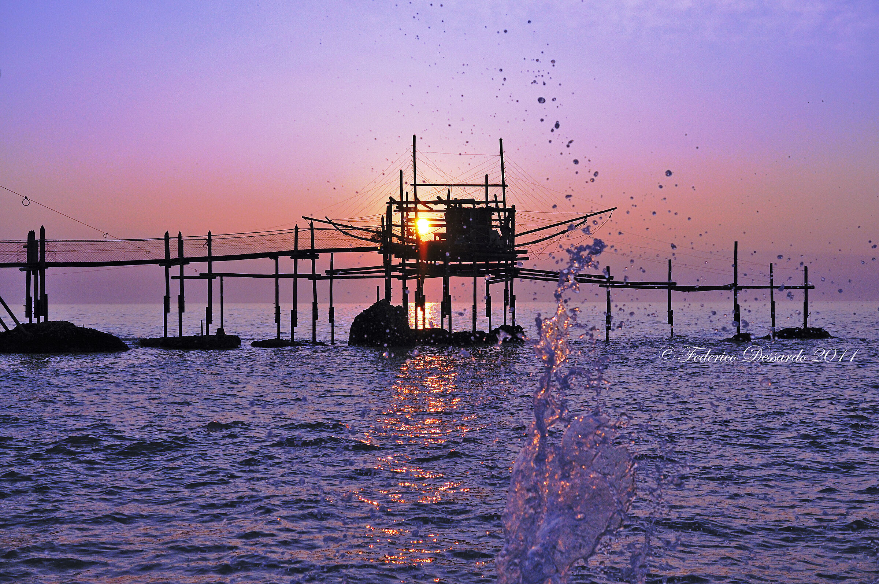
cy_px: 292
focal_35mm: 48
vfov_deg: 28.0
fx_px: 1171
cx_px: 440
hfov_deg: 41.2
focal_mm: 32
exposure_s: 1/5000
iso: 500
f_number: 6.3
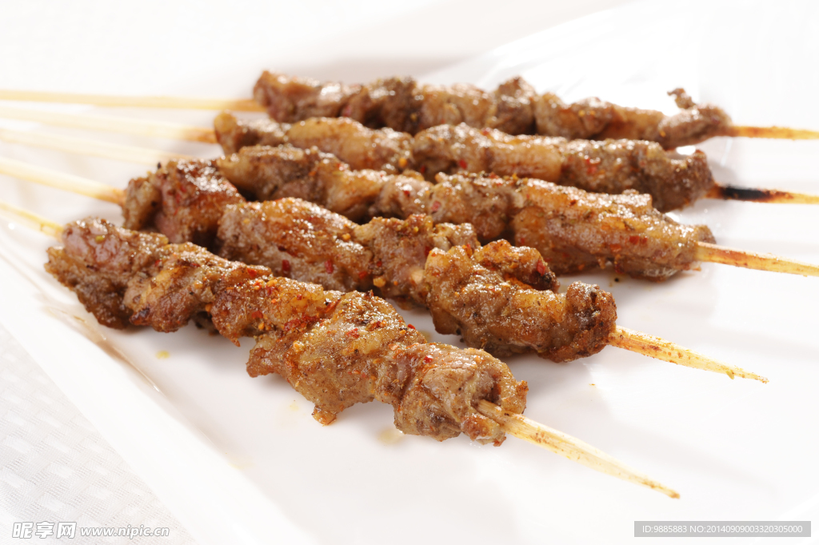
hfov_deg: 33.4
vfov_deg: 22.6
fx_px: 1364
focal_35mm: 60
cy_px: 272
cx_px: 410
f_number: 18
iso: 320
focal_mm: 60
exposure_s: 1/125
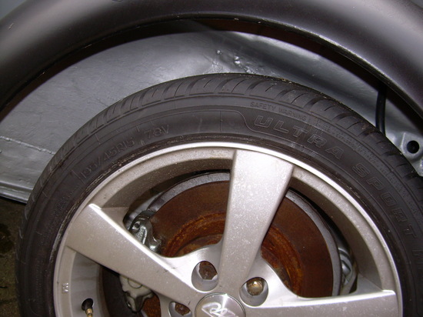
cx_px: 212
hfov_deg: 49.0
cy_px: 158
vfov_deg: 37.7
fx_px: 464
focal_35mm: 38
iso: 50
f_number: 2.8
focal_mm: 6.3
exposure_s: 1/60
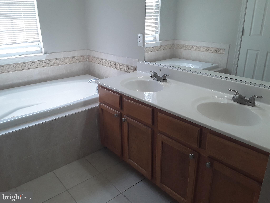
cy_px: 102
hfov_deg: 65.3
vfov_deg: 51.4
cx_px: 135
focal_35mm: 27
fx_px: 211
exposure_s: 1/120
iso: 64
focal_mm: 2.91
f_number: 1.9
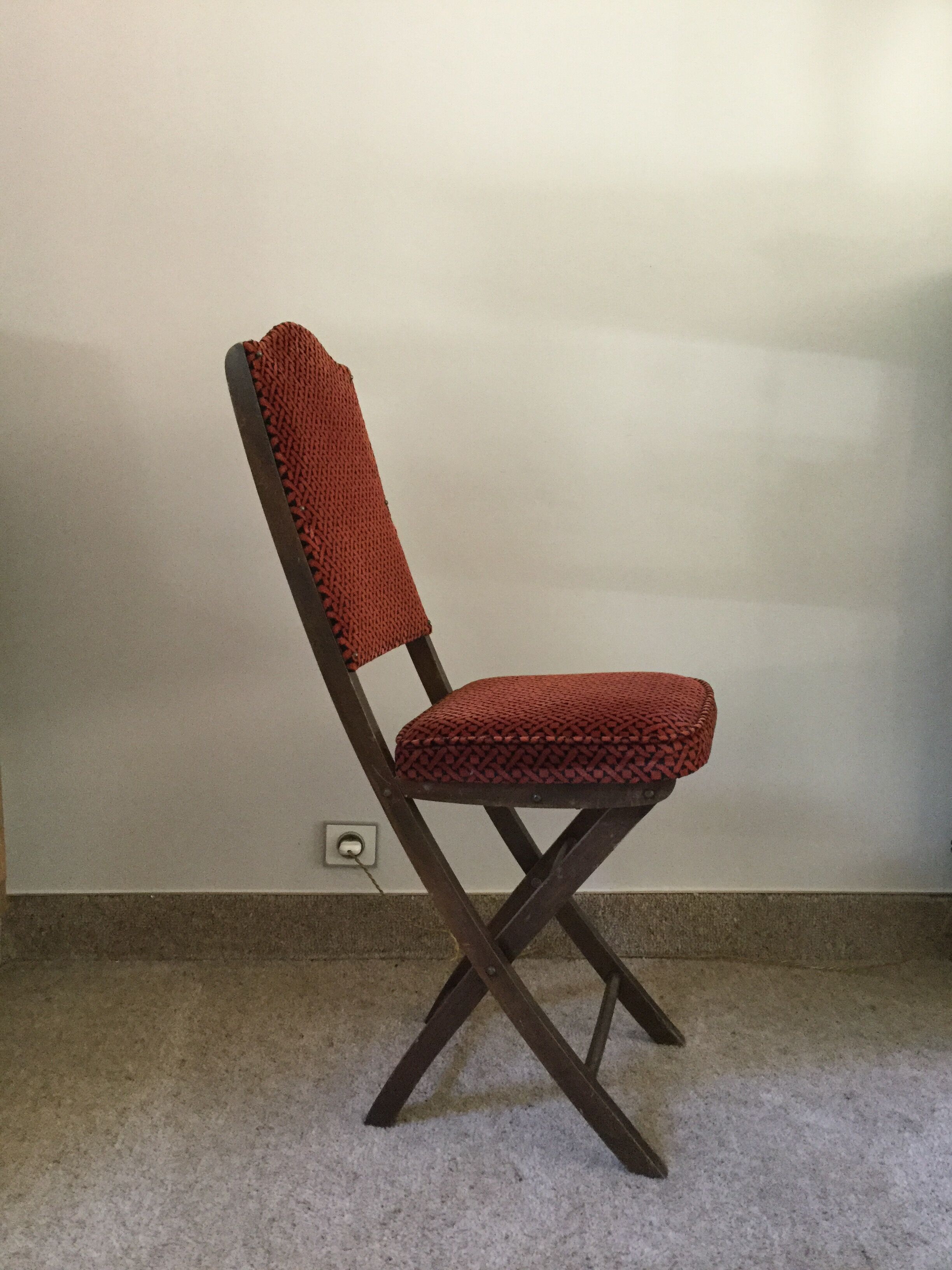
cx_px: 476
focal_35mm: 31
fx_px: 1137
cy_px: 635
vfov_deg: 58.4
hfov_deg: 45.4
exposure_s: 1/33
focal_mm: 3.3
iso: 200
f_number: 2.4
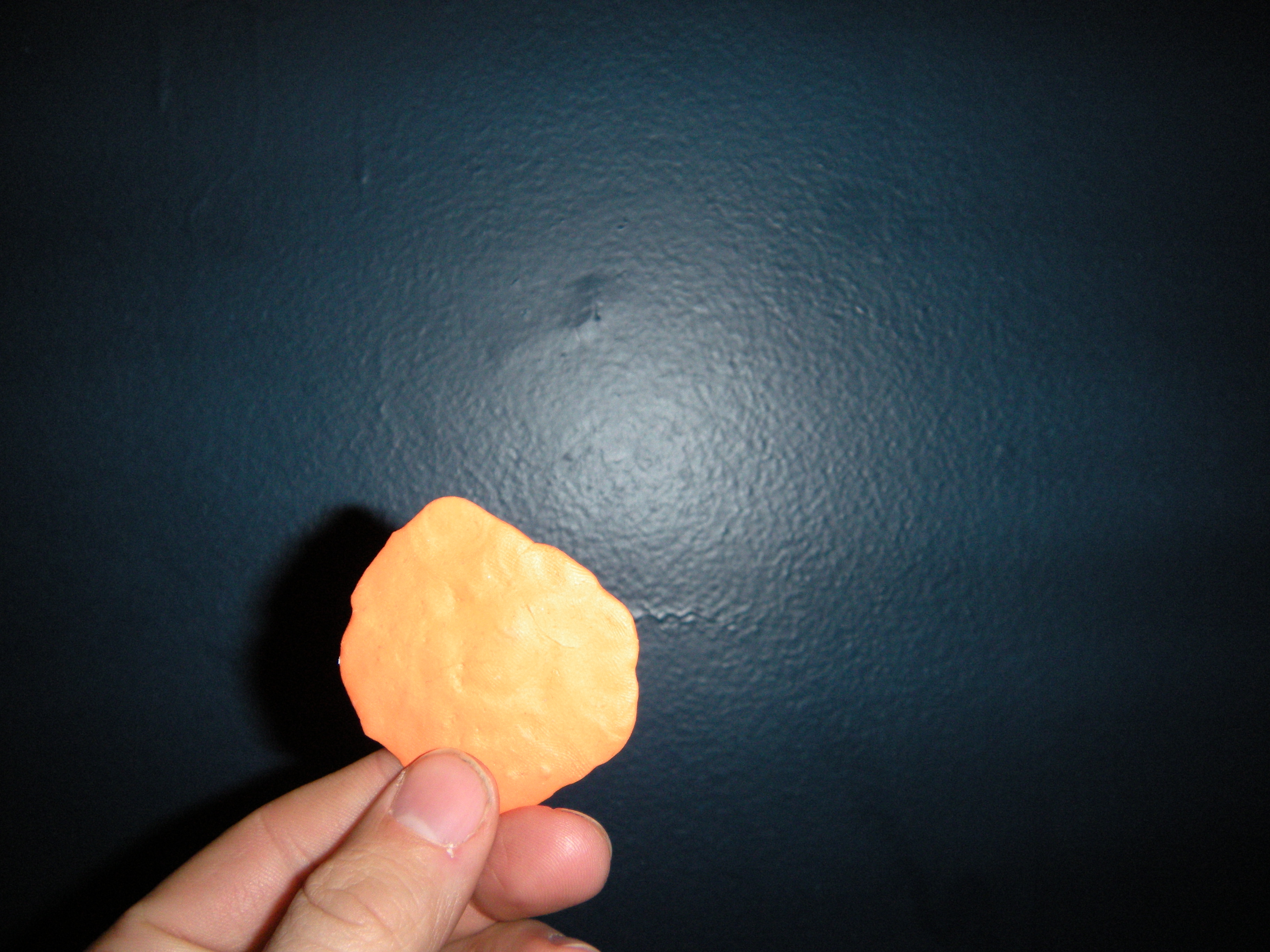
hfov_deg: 52.6
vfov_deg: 40.7
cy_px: 476
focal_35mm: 35
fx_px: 1284
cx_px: 635
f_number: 3.8
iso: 200
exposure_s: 1/60
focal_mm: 5.9
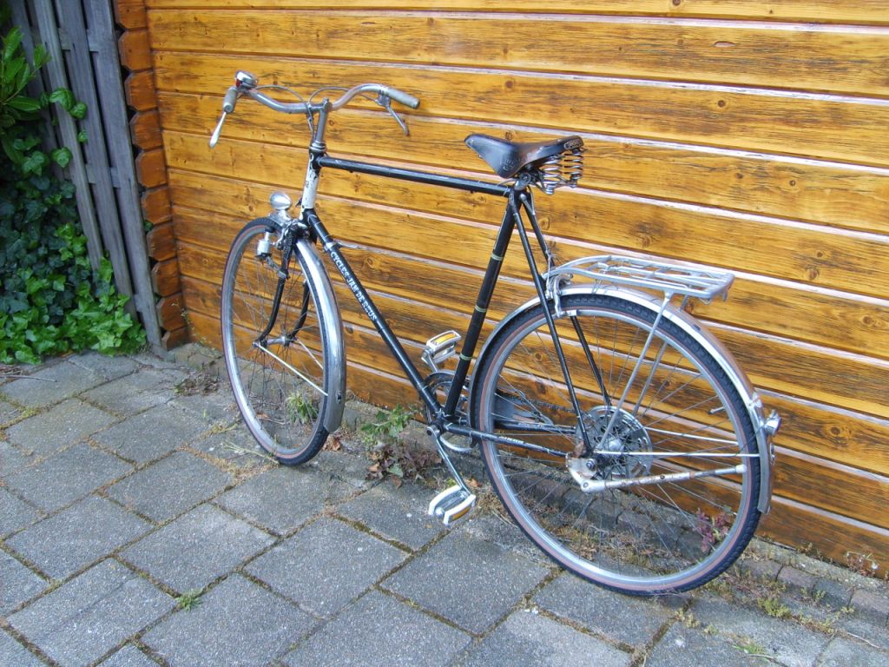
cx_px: 444
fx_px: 899
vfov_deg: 40.7
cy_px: 334
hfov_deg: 52.6
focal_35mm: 35
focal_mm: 5.8
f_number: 2.8
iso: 50
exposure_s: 1/180
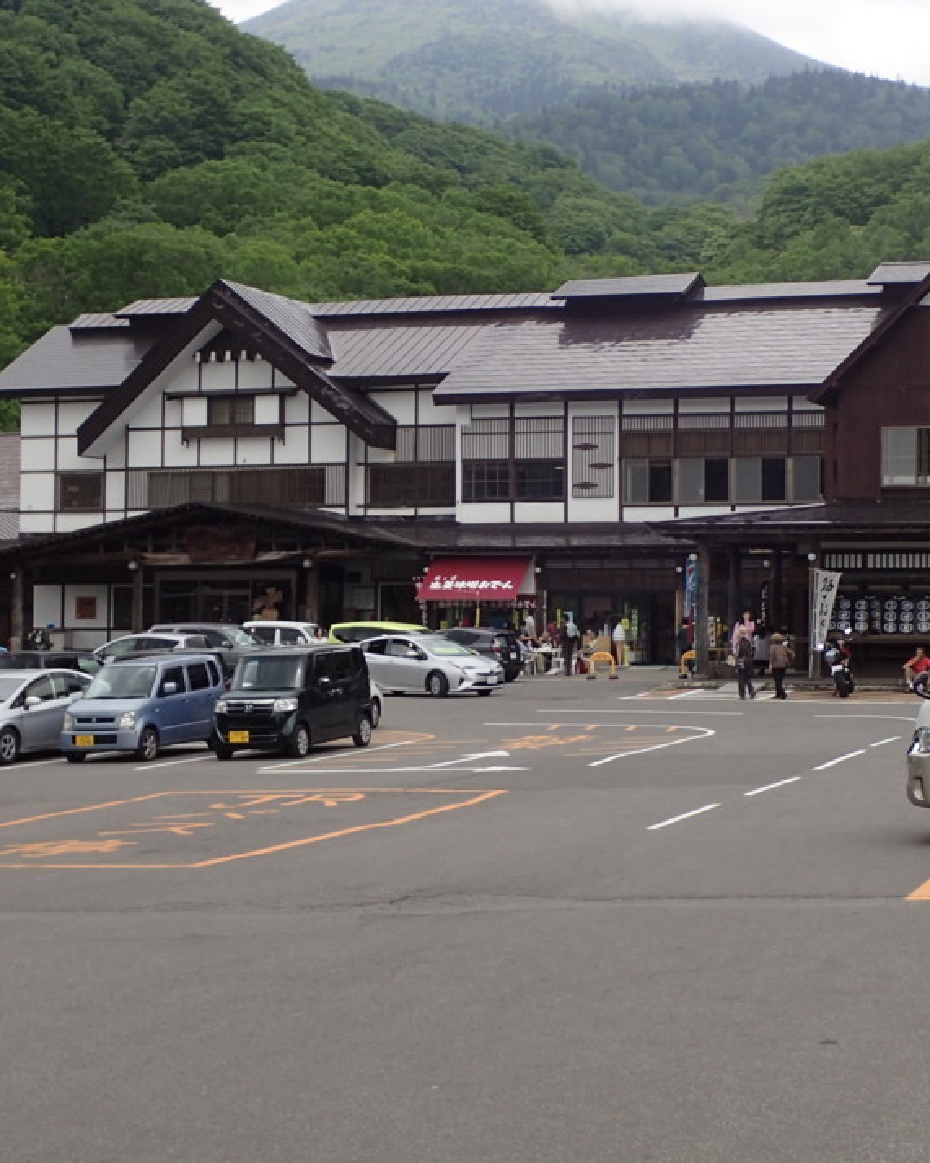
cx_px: 573
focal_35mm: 70
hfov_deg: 21.8
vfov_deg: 27.1
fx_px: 2409
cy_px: 485
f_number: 4
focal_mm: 7.34
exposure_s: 1/250
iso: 100
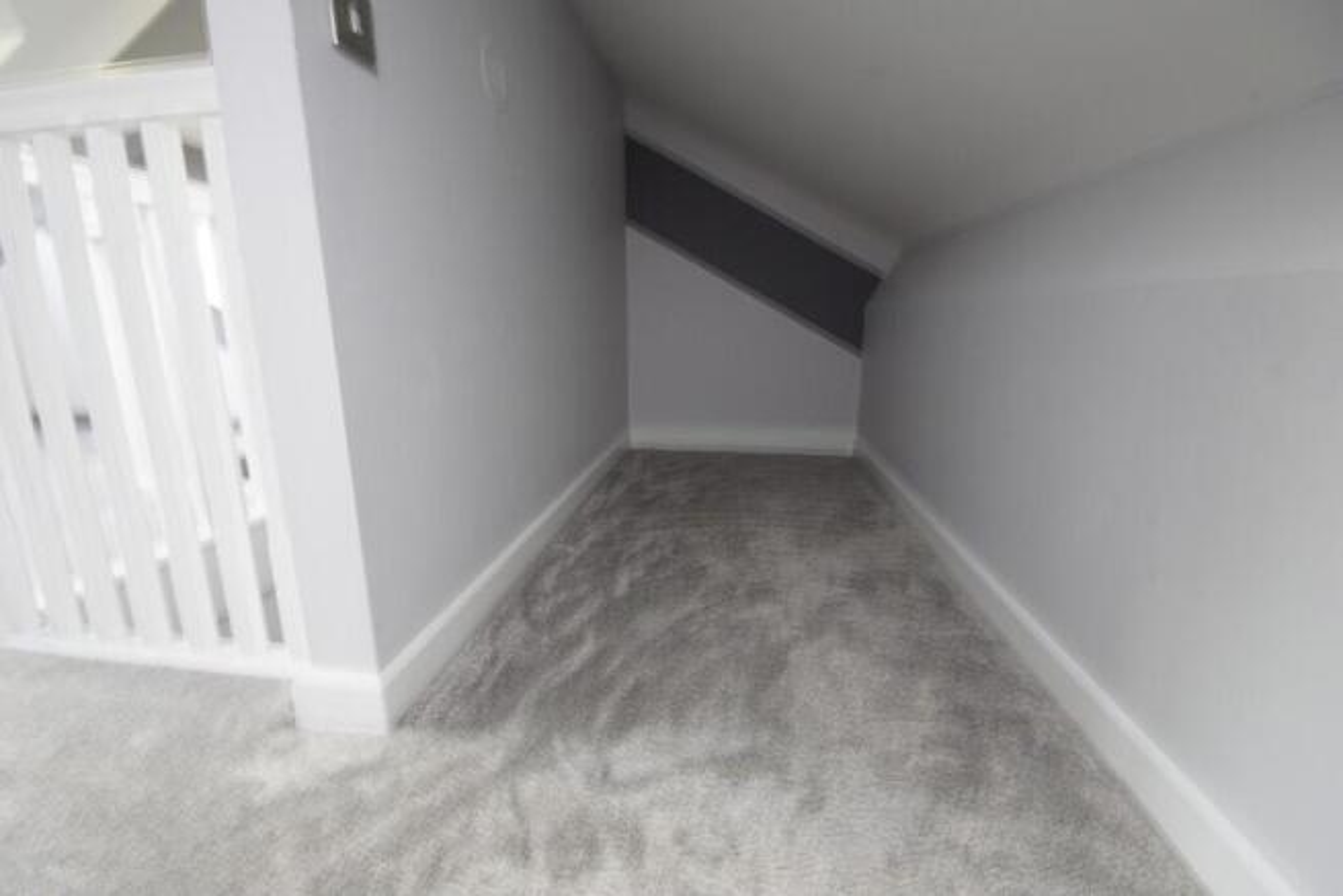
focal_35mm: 15
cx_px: 672
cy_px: 448
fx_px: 560
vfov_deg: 77.4
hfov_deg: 100.4
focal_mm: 10
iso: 250
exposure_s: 1/1.25
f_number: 11
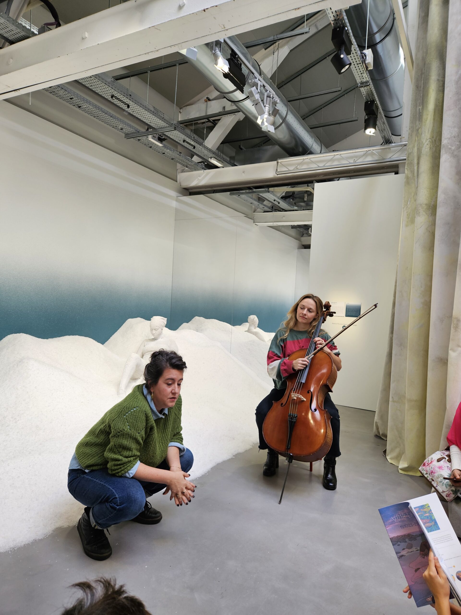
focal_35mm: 23
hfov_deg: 58.9
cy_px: 308
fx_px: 408
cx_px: 230
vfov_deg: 73.9
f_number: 1.8
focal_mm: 5.4
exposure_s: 1/55.5
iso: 50
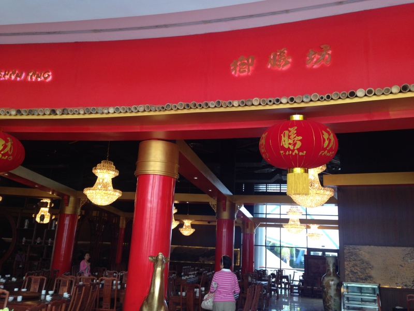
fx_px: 395
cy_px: 156
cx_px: 207
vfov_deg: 42.9
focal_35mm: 33
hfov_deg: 55.4
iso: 64
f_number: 2.4
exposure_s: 1/60
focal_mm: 4.12
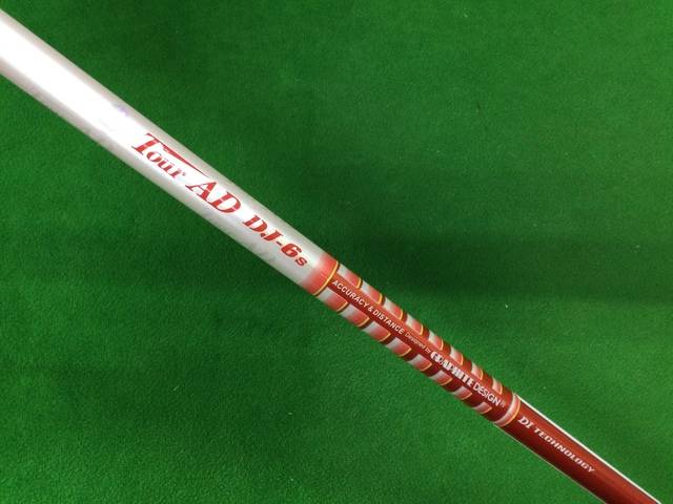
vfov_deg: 45.4
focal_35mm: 31
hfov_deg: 58.4
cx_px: 336
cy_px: 252
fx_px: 603
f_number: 2.4
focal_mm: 3.3
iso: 125
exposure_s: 1/30
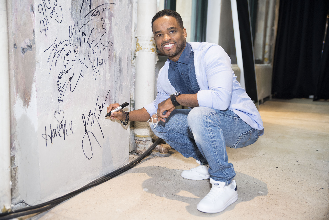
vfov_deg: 35.1
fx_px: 347
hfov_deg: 50.7
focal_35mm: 38
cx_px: 164
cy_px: 110
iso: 1250
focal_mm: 38
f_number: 2.8
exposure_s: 1/250
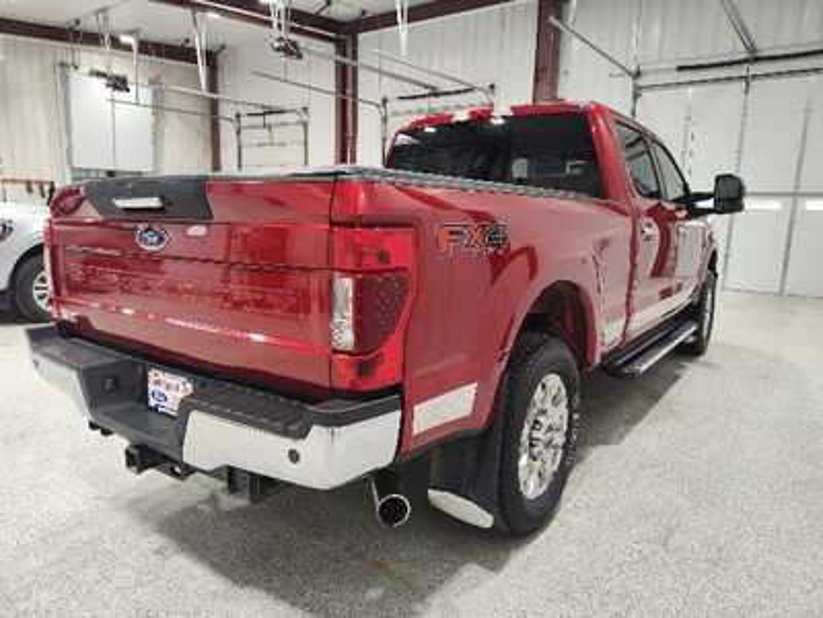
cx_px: 412
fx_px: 547
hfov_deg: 73.9
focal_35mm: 23
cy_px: 309
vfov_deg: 58.9
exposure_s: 1/120
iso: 180
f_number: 1.8
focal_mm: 5.56
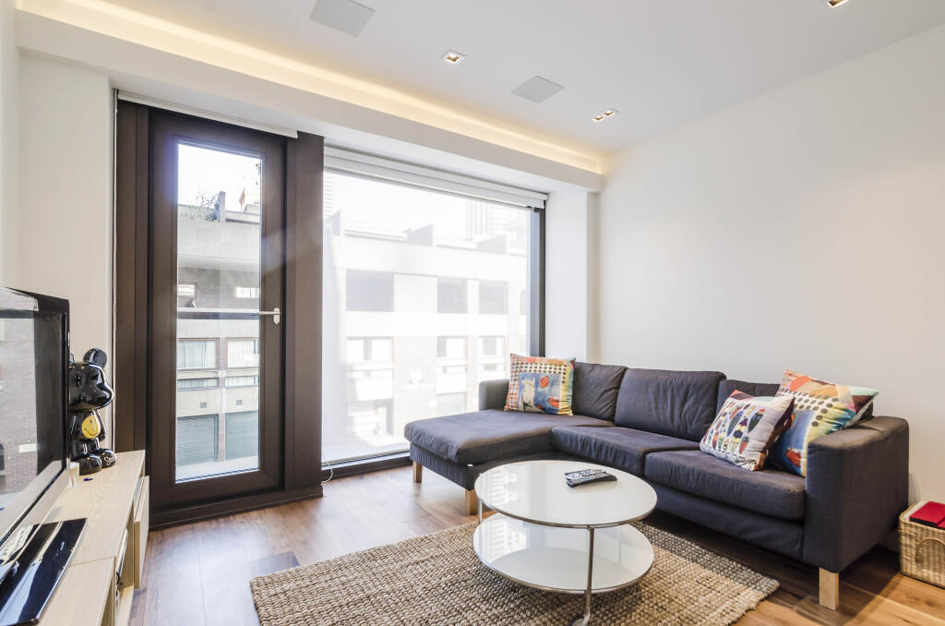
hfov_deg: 95.1
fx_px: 432
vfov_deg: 71.8
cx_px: 472
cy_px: 313
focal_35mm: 16
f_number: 8
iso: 320
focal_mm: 11
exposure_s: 1/30
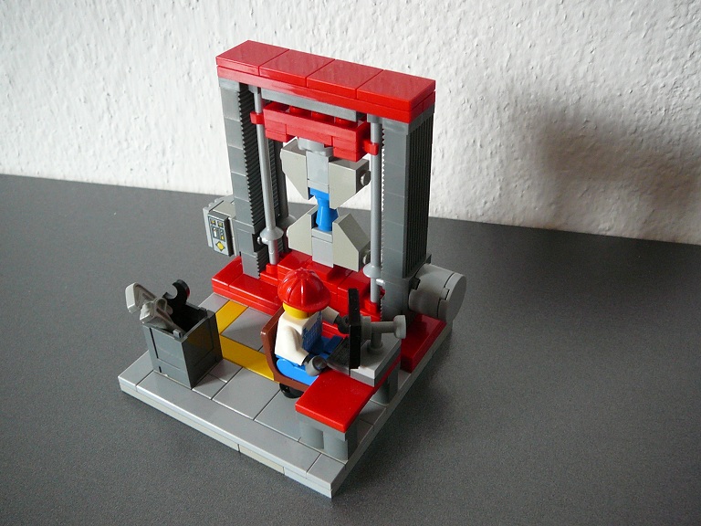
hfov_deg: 52.6
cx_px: 350
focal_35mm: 35
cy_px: 263
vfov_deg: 40.7
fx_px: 709
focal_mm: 5.2
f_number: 2.8
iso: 200
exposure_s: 1/15
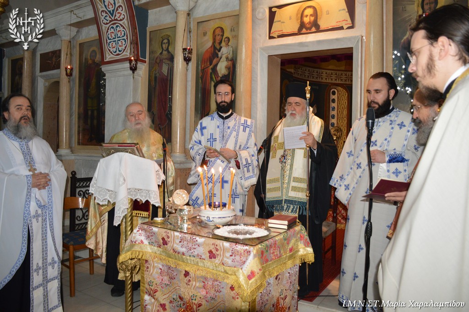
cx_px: 234
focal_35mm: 27
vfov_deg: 47.9
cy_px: 156
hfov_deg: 67.4
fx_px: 351
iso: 900
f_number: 3.5
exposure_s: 1/60
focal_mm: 18
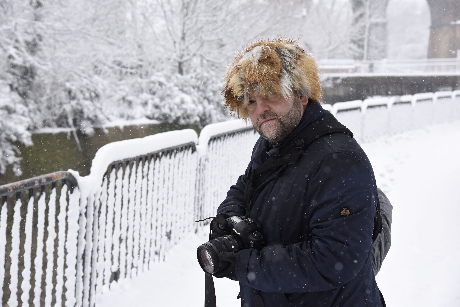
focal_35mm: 65
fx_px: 831
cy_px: 154
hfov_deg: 30.9
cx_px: 230
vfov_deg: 20.9
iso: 1000
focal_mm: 65
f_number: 6.3
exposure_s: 1/1000
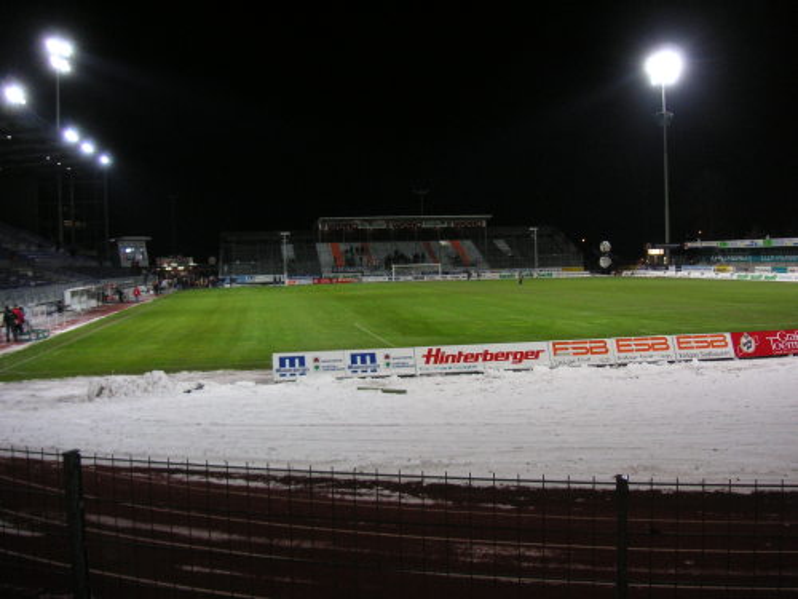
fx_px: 853
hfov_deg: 50.1
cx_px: 399
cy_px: 300
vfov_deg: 38.7
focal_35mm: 37
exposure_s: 1/45
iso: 100
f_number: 2.8
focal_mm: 6.1
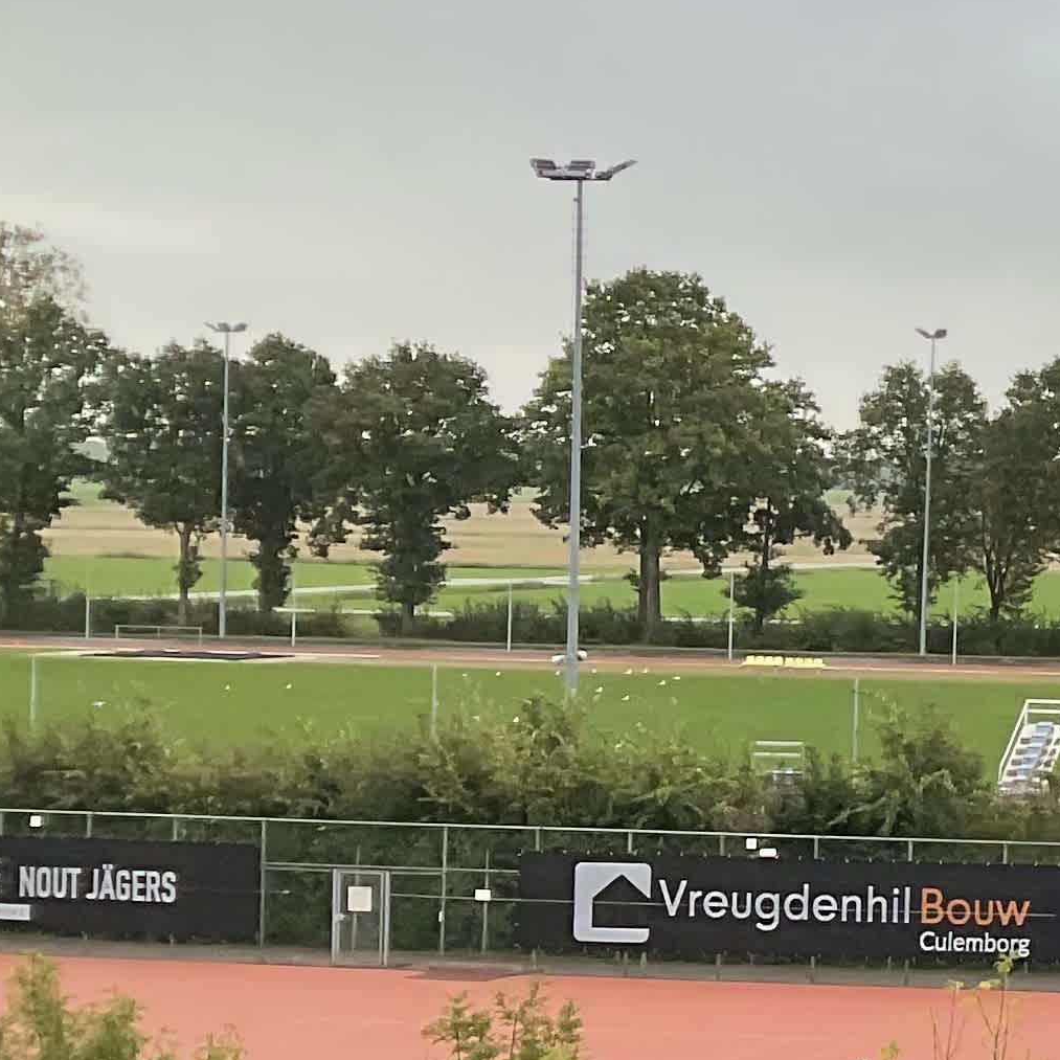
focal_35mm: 102
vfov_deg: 17.1
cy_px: 488
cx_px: 2070
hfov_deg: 14.4
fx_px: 3534
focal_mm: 3
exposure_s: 1/173
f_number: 1.8
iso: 16
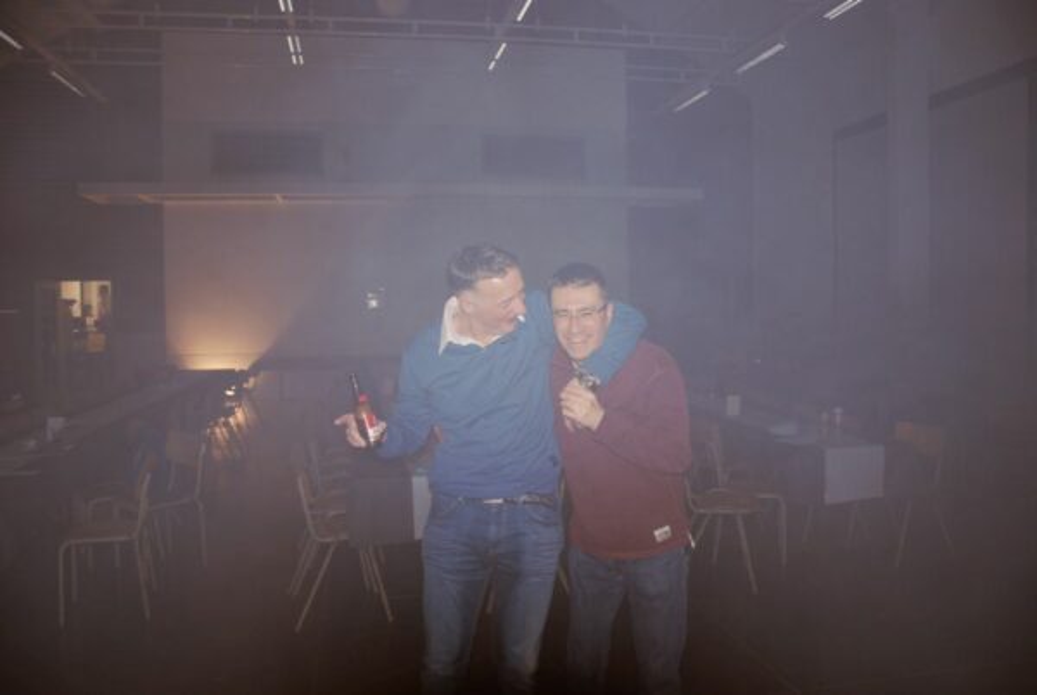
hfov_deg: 67.3
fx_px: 779
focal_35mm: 27
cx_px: 518
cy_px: 348
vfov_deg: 48.1
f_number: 3.5
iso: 200
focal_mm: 18
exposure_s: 1/60
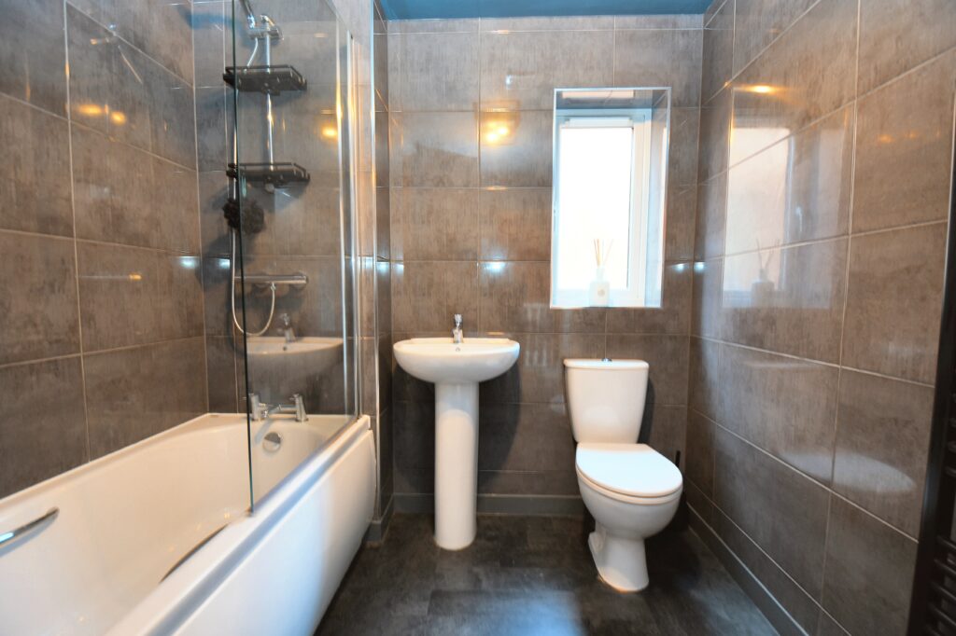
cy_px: 318
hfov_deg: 100.4
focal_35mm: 15
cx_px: 478
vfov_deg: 77.3
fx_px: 398
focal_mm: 10
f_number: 3.5
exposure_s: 1/1.67
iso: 100
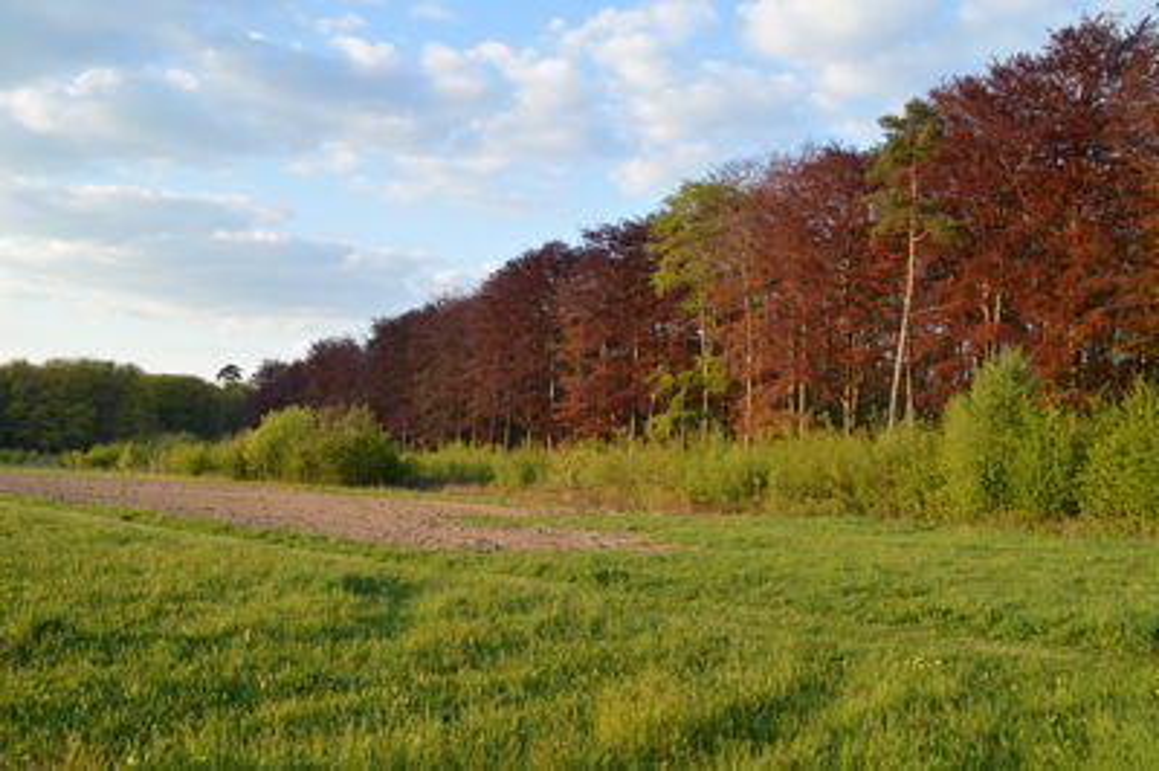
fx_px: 1062
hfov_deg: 57.3
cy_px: 386
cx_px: 580
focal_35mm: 33
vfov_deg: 39.9
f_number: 6.3
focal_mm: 22
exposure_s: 1/400
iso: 400
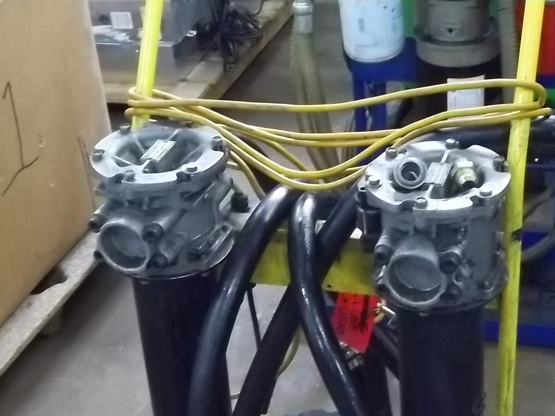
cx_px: 282
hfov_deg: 28.2
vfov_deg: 21.2
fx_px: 1106
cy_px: 290
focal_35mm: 69
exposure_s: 1/8
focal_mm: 7.1
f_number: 3.2
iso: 400
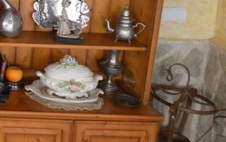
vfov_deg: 22.3
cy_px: -3
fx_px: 345
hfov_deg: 28.7
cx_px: -77
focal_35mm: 56
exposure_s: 1/60
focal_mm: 10
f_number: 4
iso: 2000
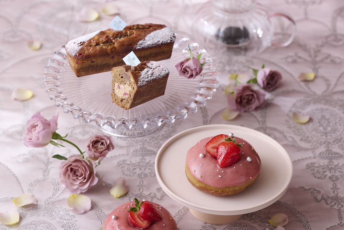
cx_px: 172
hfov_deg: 18.6
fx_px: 1052
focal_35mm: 110
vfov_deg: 12.5
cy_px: 115
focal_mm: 110
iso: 320
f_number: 7.1
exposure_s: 1/160
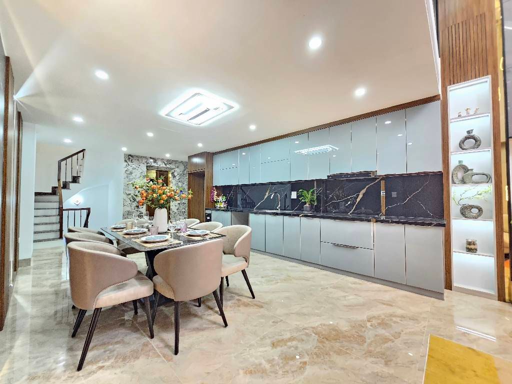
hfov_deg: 106.2
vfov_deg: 89.9
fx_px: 192
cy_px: 192
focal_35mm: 13
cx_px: 256
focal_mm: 2.2
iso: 640
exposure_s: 1/25
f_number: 2.2
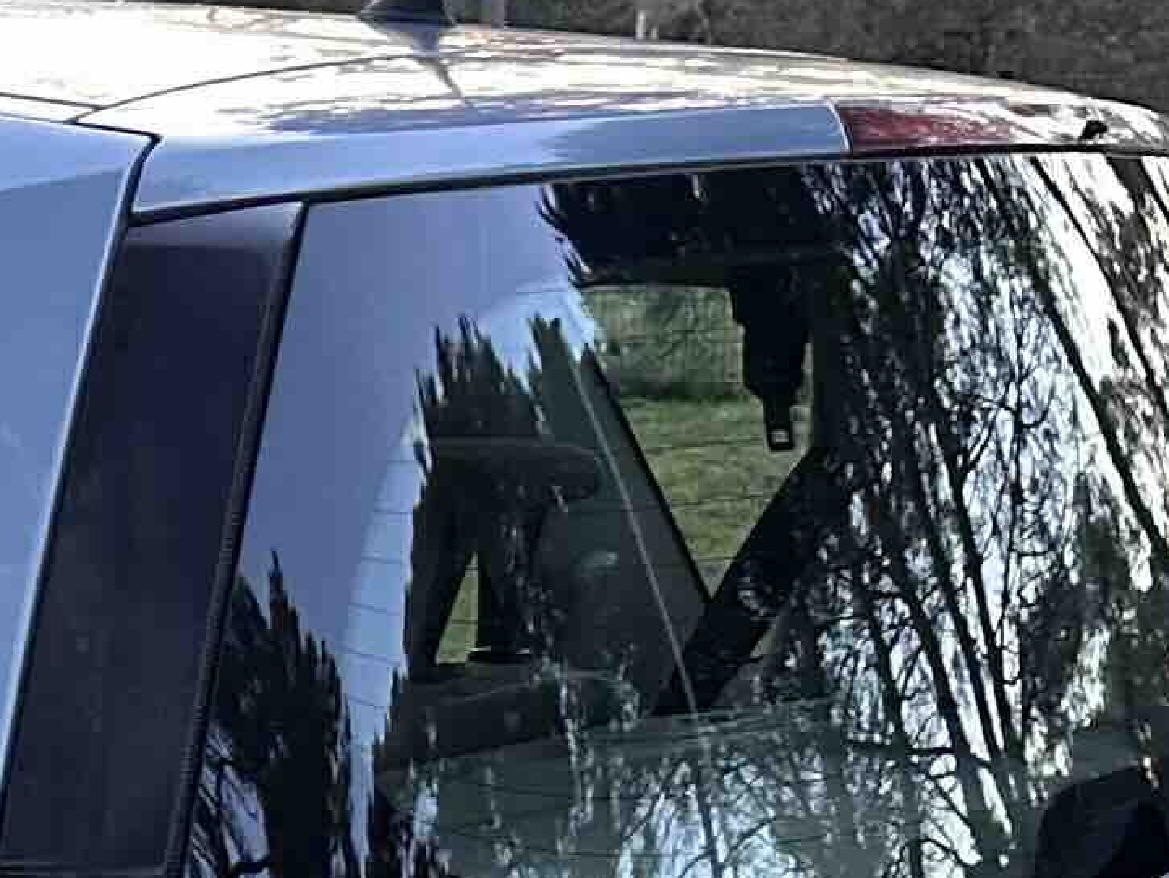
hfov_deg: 14.1
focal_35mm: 134
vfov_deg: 10.6
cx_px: -390
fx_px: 4527
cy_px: 1445
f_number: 1.78
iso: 250
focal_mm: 6.86
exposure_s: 1/60
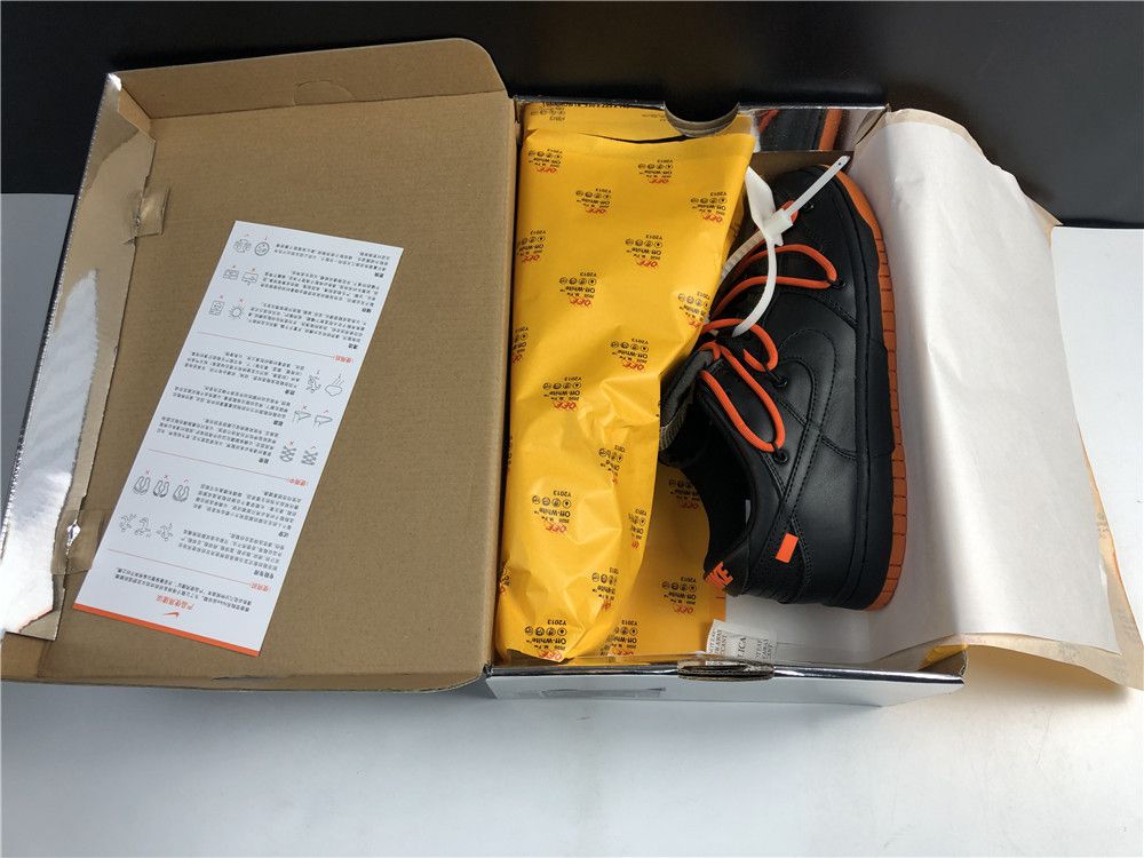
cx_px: 572
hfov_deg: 63.4
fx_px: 925
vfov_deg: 49.7
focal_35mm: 28
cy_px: 429
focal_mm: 4
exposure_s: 1/50
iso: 20
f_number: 1.8
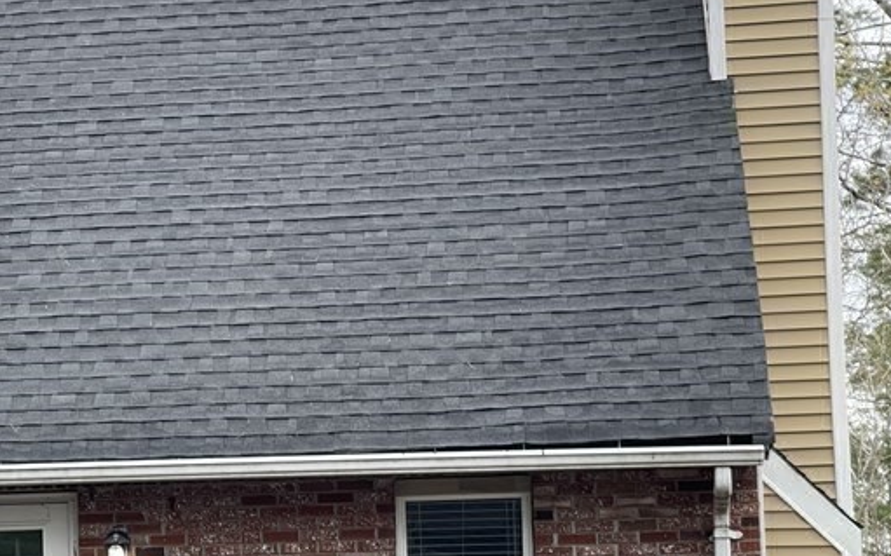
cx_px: 10
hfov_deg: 15.1
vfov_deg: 9.6
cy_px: 497
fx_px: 3301
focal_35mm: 136
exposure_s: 1/99
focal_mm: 7.5
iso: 20
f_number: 2.2
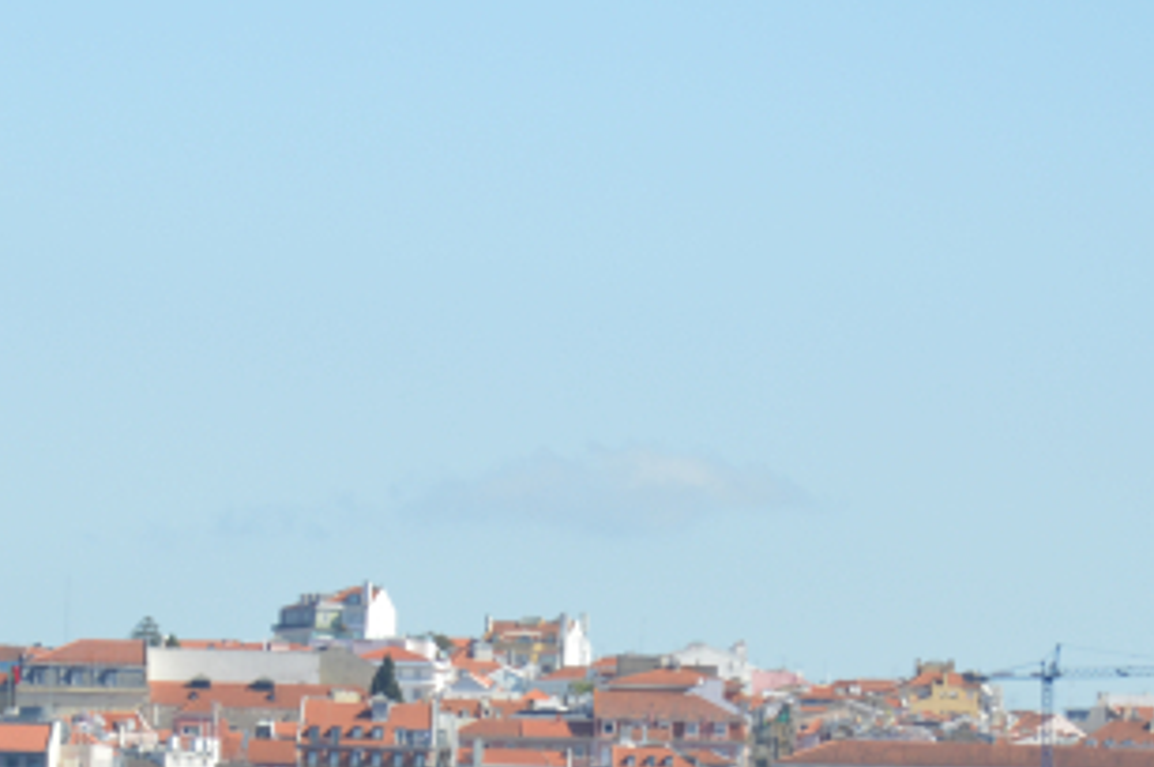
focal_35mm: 410
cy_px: 752
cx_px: 553
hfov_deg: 5.0
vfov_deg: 3.3
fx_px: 13138
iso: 100
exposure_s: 1/250
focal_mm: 105
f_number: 8
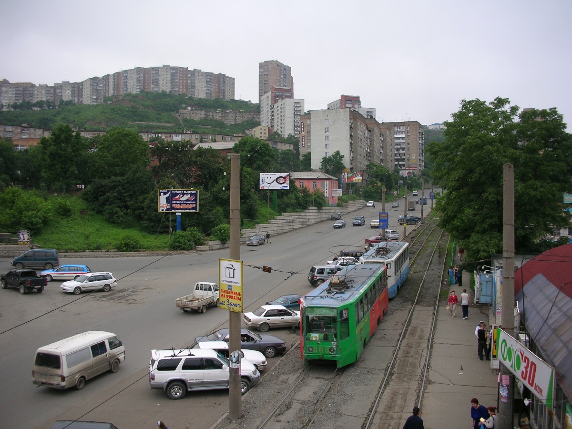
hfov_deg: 52.6
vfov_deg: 40.7
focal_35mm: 35
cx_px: 286
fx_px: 578
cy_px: 214
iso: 50
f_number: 3
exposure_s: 1/250
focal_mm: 5.8
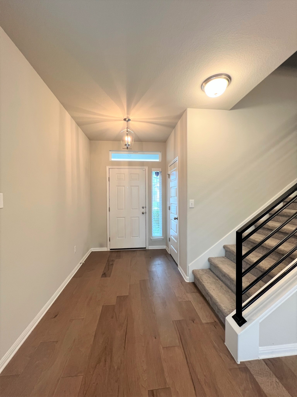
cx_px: 148
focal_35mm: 13
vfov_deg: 106.2
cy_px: 198
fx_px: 149
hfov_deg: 89.9
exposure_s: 1/60
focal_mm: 1.57
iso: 125
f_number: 1.8
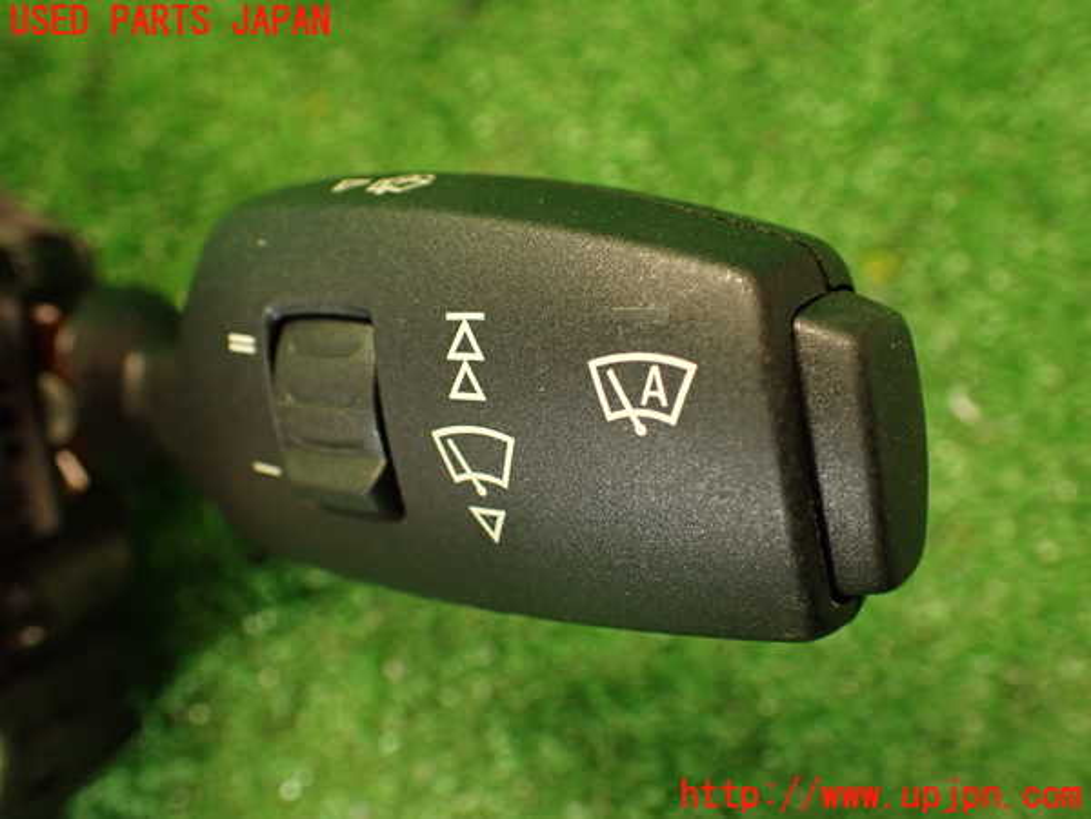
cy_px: 410
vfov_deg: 44.2
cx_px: 546
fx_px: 1009
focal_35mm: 32
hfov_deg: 56.8
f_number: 2.4
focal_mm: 5.79
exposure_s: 1/30
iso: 400
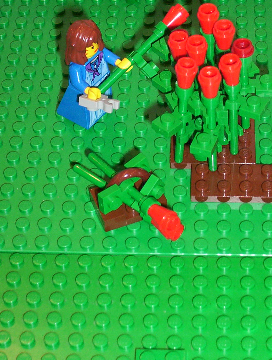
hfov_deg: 13.8
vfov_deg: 18.1
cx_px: 144
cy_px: 138
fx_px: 1127
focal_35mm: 108
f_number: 3.62
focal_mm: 10.76
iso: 140
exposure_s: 1/93.2
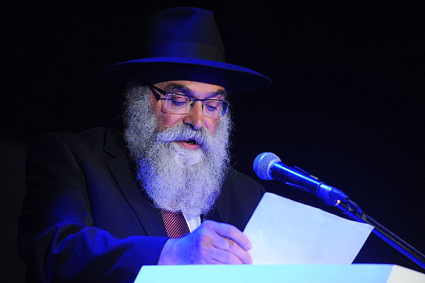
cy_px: 142
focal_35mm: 200
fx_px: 2360
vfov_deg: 6.9
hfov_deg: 10.3
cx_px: 212
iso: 1600
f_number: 5.6
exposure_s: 1/250
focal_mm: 200
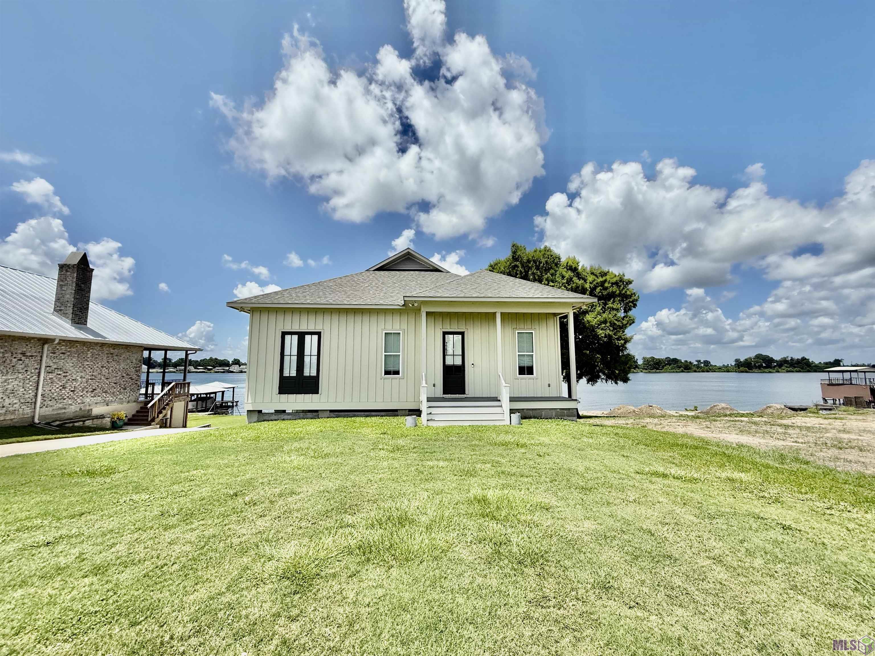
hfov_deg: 102.1
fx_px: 354
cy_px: 328
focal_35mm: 14
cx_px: 438
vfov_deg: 85.7
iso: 50
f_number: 2.2
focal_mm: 2.22
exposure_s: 1/2410
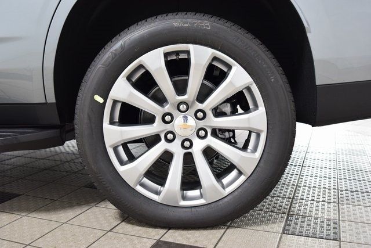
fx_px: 371
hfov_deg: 53.1
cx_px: 186
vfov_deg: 36.9
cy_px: 124
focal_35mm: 36
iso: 1600
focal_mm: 24
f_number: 3.5
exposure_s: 1/60
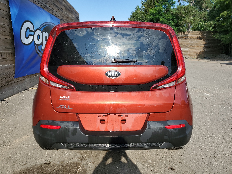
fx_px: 174
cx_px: 116
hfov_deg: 67.3
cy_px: 87
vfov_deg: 53.1
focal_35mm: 26
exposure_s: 1/2500
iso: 50
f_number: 1.5
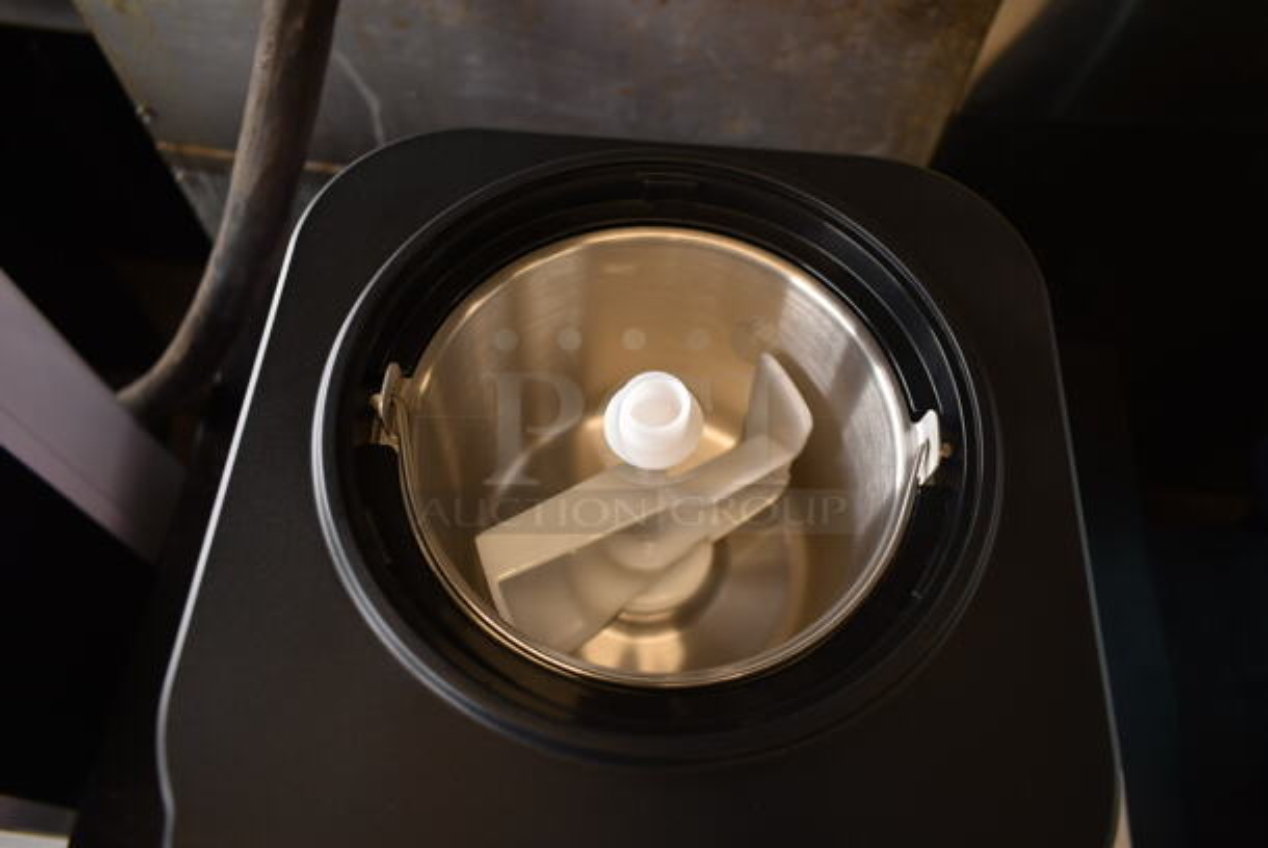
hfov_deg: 67.3
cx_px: 634
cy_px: 424
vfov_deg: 48.0
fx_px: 952
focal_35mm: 27
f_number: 3.5
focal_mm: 18
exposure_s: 1/40
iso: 100
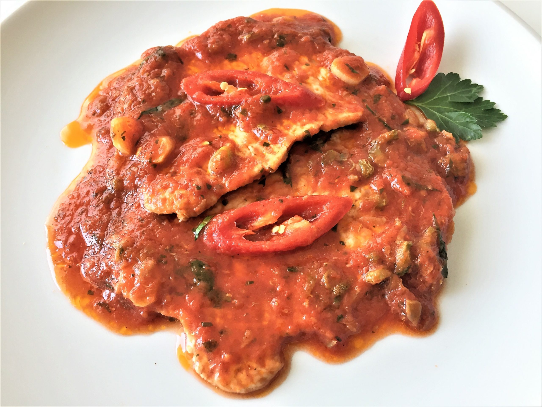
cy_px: 204
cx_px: 271
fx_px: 454
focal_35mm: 29
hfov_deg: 61.7
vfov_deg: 48.2
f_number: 2.2
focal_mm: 4.15
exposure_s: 1/33
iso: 40
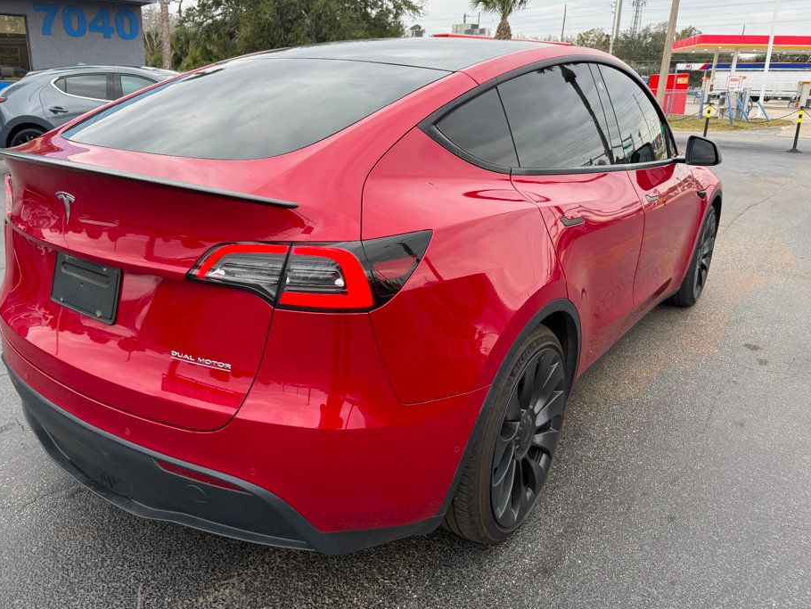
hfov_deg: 65.2
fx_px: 633
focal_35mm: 27
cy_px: 284
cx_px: 368
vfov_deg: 51.3
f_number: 1.78
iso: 64
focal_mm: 6.76
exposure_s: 1/153
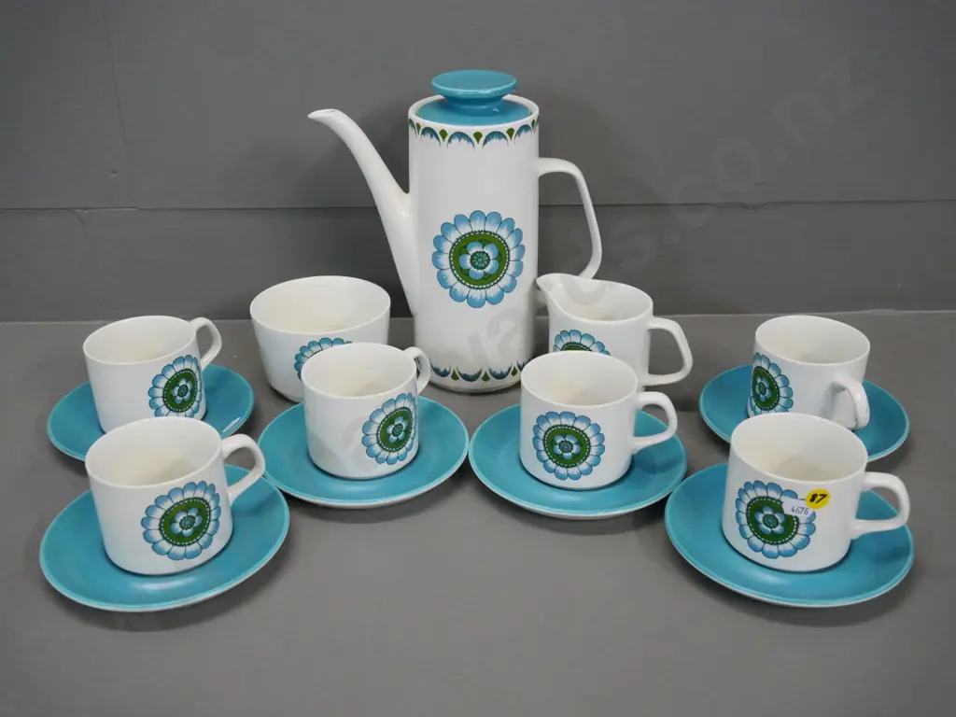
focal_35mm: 40
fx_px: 1105
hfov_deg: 46.8
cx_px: 478
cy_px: 358
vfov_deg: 36.0
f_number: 5.6
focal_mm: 20
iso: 3200
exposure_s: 1/160
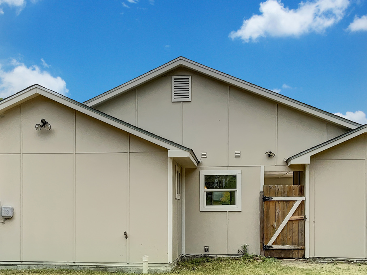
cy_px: 216
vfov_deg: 30.8
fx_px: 488
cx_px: 156
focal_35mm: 46
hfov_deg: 41.1
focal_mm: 3
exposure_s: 1/2538
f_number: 1.8
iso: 16
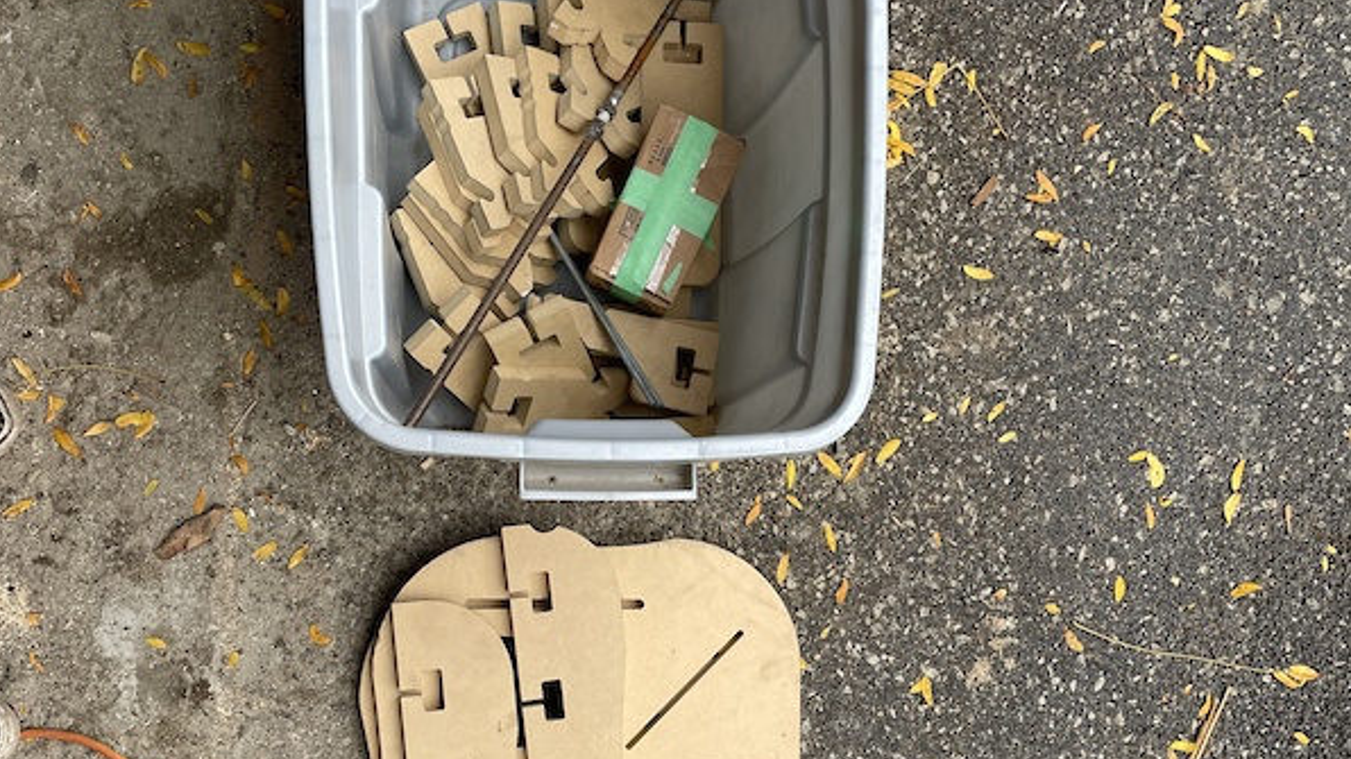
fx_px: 1361
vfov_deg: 30.7
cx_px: 673
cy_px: 569
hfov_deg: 52.8
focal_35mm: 38
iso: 50
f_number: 1.6
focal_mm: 4.2
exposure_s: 1/121
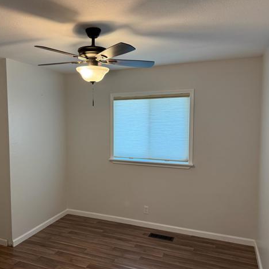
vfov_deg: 55.6
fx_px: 255
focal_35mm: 29
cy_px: 136
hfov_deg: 55.2
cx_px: 106
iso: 200
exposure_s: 1/120
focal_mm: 6.76
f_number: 1.78
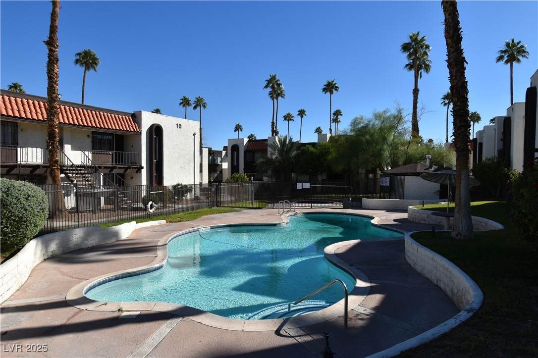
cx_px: 269
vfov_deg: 59.4
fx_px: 314
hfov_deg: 81.2
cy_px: 179
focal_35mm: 21
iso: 200
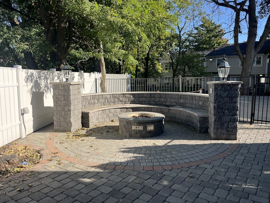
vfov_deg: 53.1
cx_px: 135
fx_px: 203
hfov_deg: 67.3
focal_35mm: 26
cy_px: 102
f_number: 1.6
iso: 50
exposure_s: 1/1477
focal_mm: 5.1
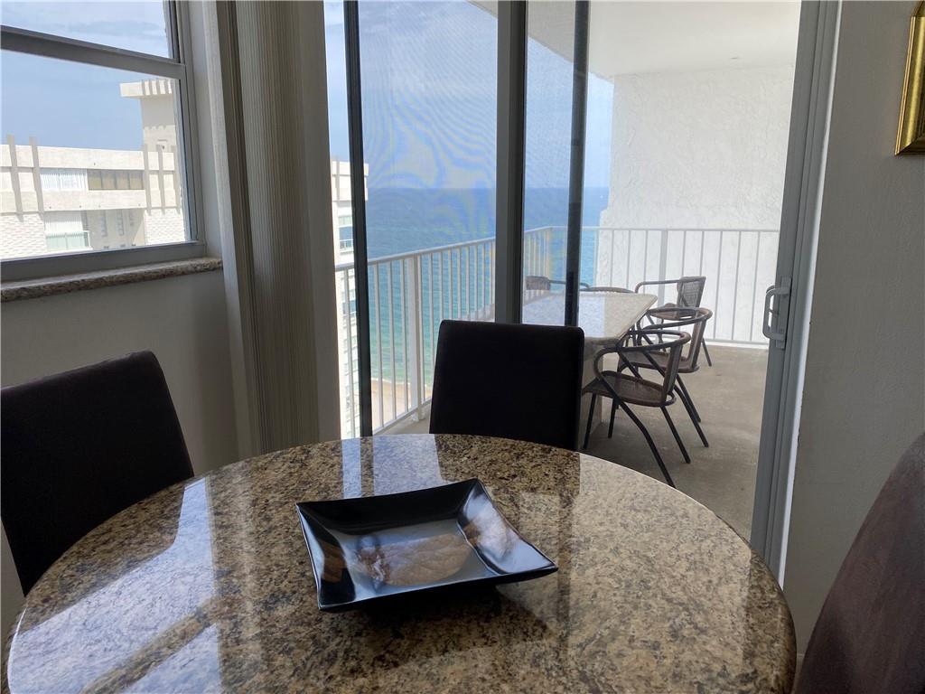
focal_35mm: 26
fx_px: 695
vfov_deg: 53.1
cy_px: 347
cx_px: 462
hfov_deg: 67.3
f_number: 1.8
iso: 32
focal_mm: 4.25
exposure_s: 1/637
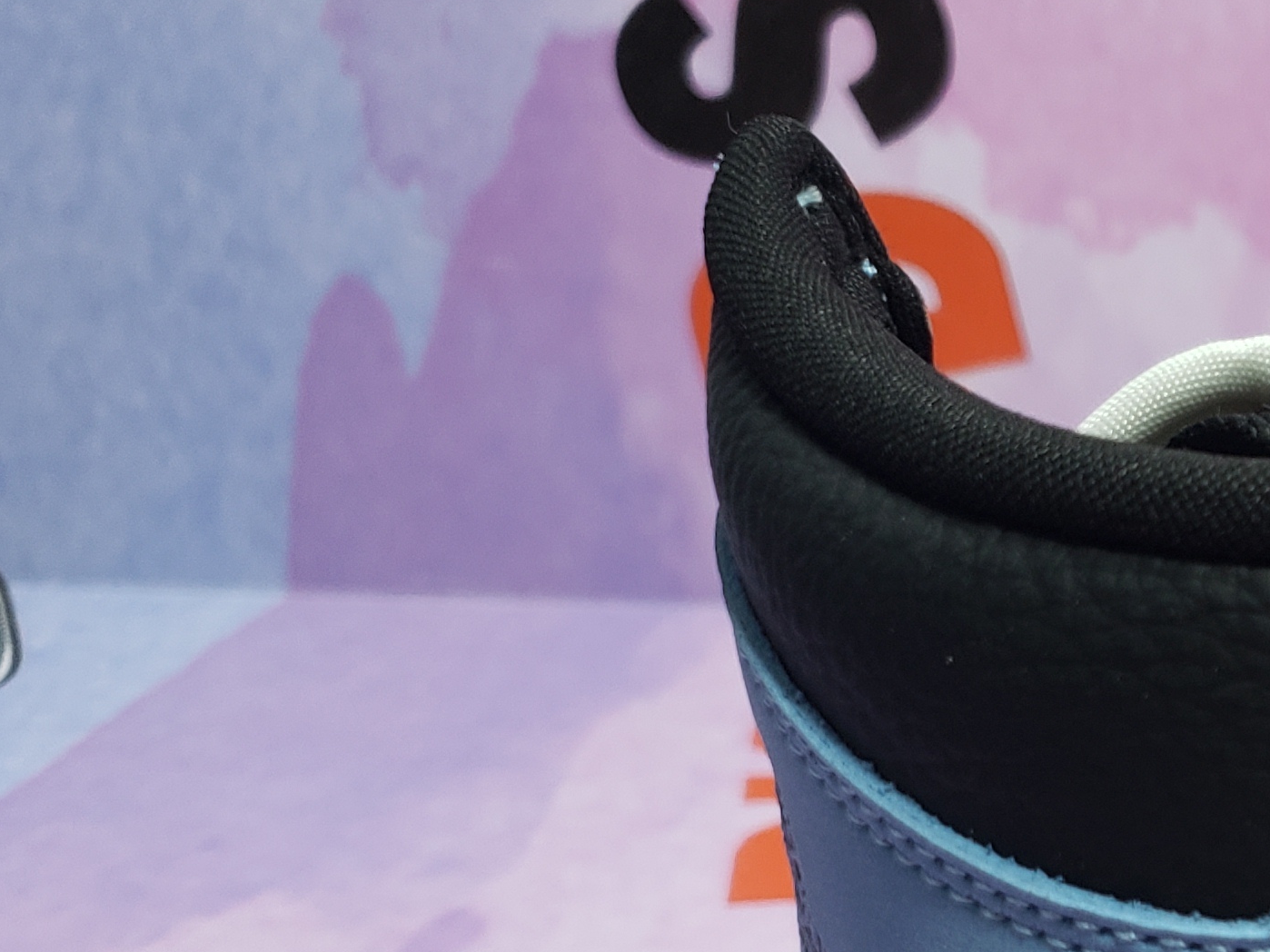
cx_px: 1739
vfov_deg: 18.6
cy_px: 1133
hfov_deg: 22.6
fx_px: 2751
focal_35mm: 75
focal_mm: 4.3
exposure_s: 1/50
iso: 64
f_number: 1.5
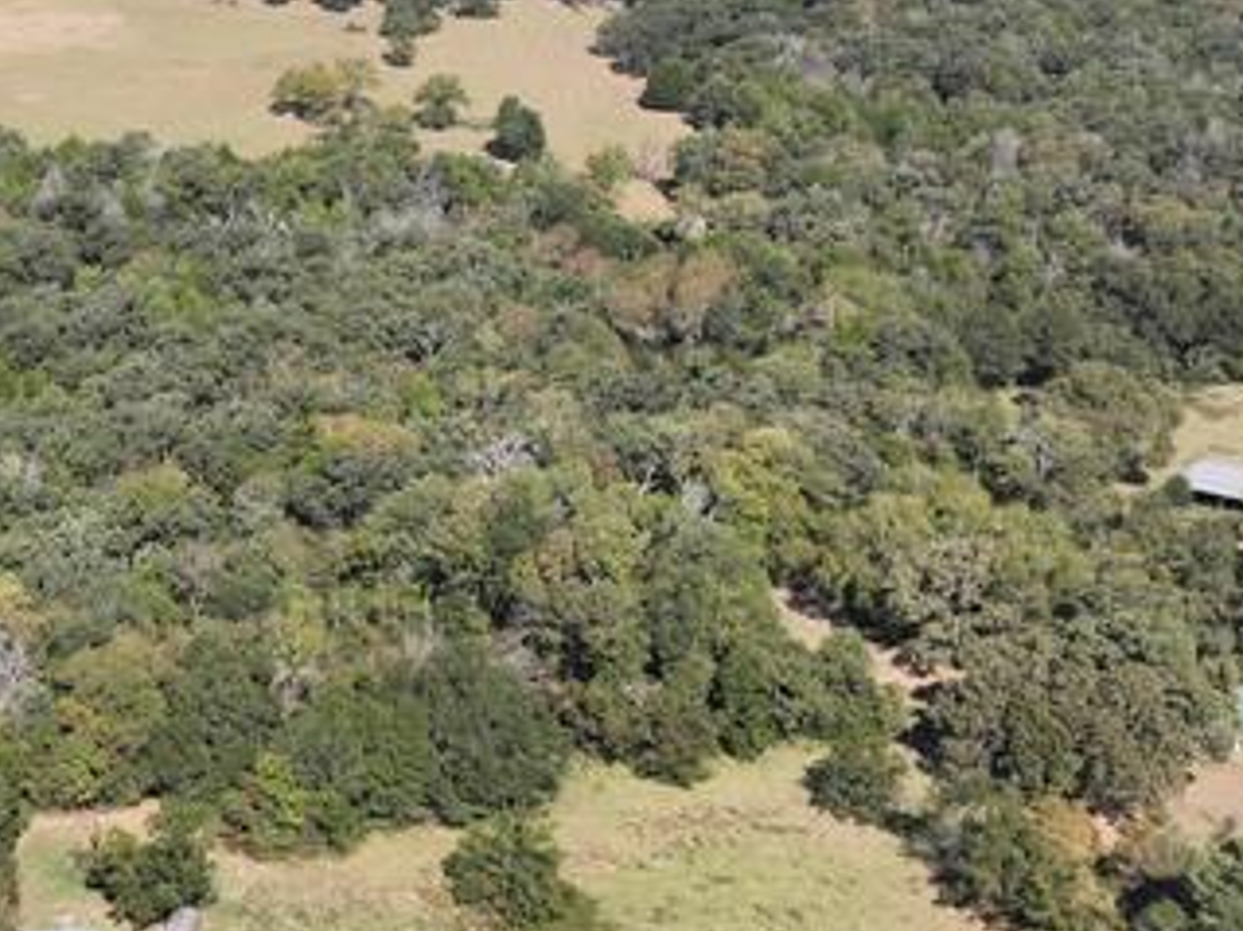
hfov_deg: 23.5
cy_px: 181
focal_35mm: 77
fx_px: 2764
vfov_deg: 18.9
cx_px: -195
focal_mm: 12.29
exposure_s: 1/2000
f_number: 3.2
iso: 110
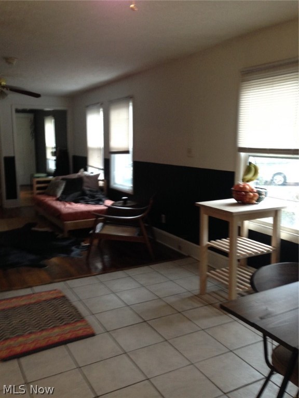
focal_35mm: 33
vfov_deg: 55.4
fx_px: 380
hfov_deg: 42.9
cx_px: 150
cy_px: 199
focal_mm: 4.12
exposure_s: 1/20
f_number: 2.4
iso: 160
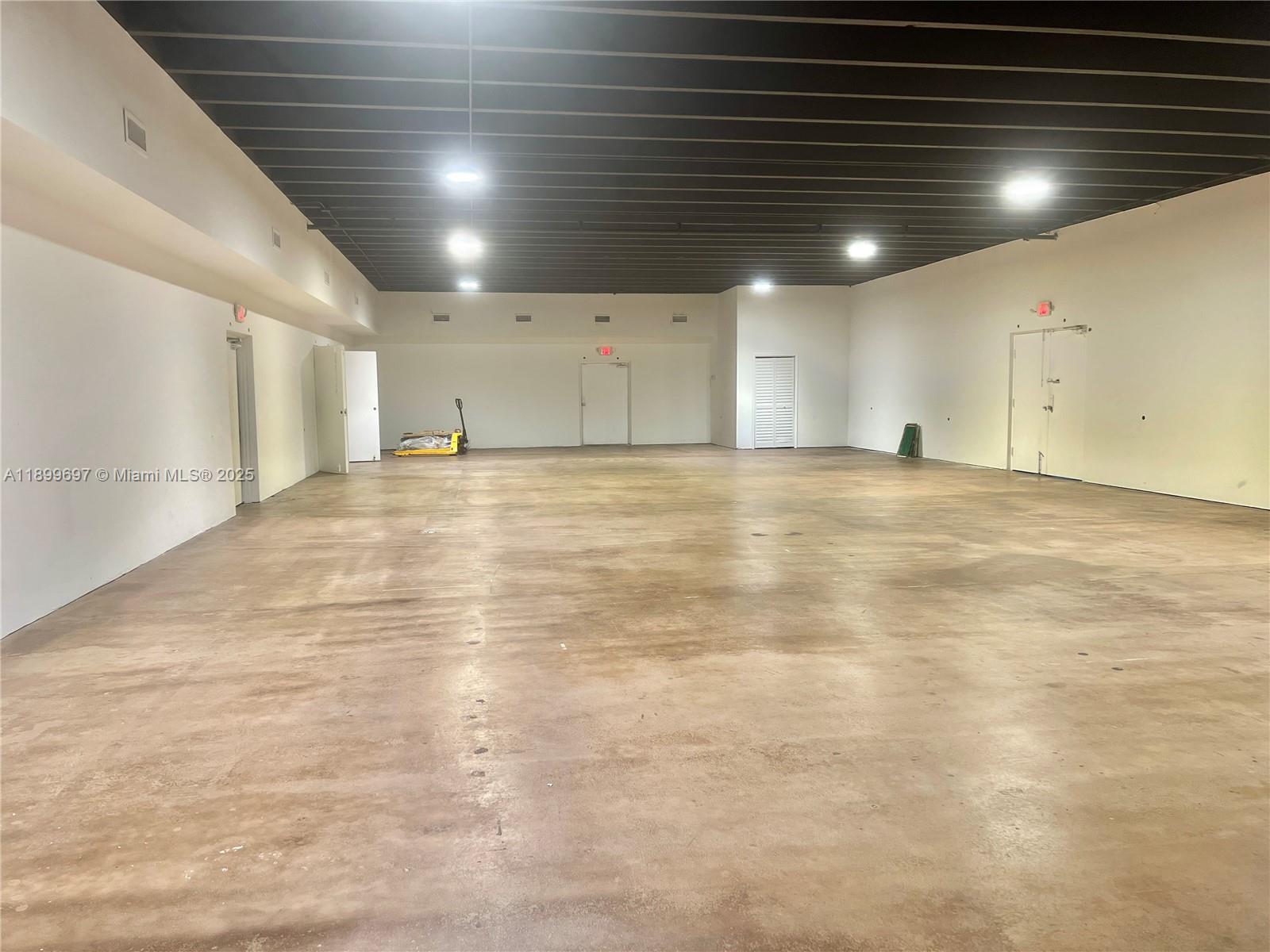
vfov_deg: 53.1
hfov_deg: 67.3
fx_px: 954
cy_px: 476
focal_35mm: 26
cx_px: 635
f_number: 1.5
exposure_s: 1/120
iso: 100
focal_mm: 5.7
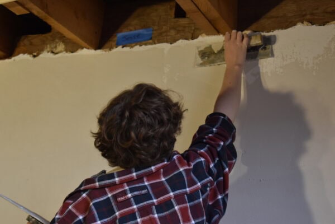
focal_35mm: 82
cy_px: 112
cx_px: 168
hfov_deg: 24.6
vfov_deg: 16.6
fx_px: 768
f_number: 5.6
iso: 900
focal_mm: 55
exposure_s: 1/60
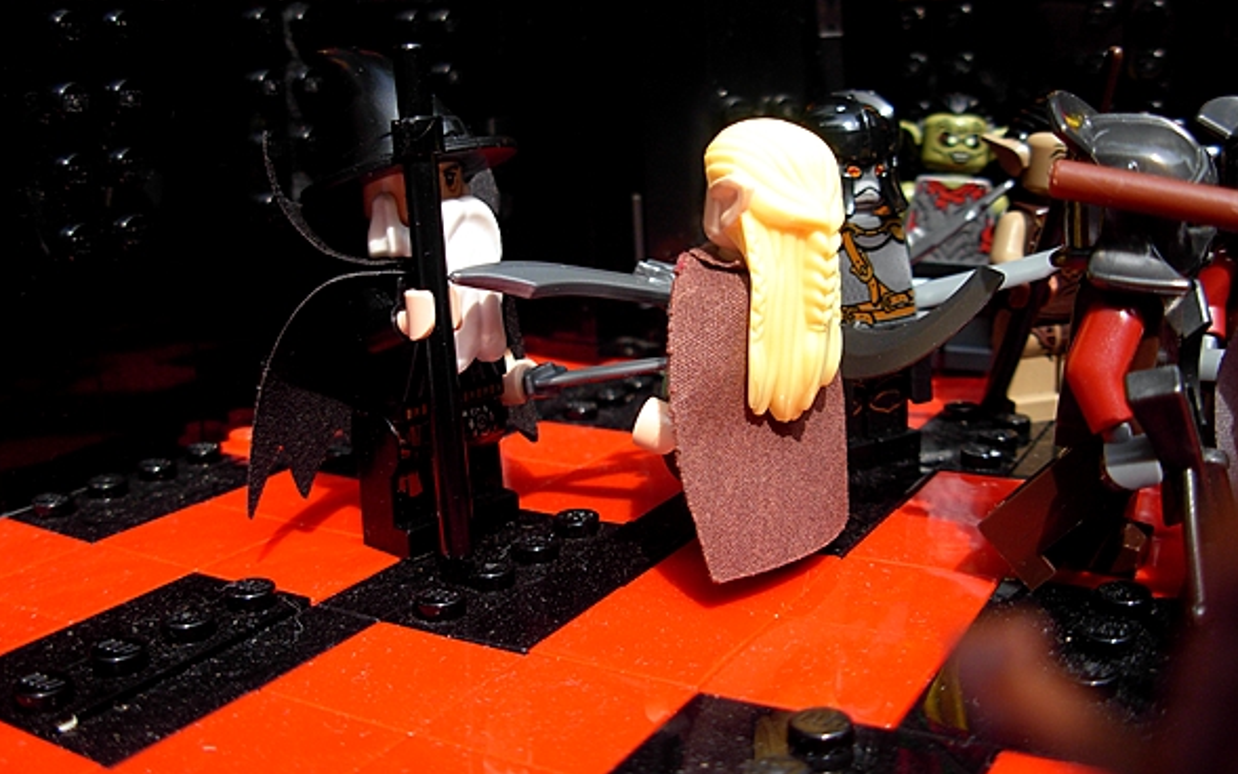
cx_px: 612
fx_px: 1383
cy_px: 309
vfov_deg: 31.2
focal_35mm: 41
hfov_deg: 48.2
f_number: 2.9
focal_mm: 6.3
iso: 79
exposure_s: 1/575
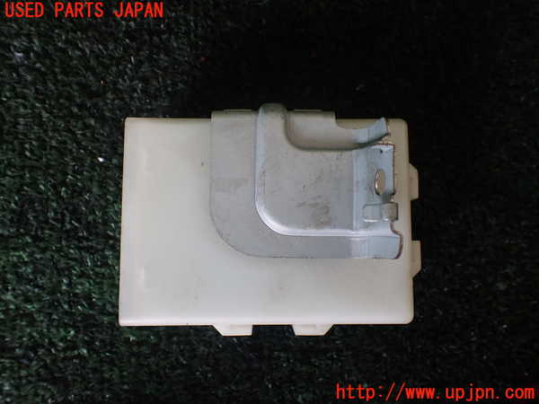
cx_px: 270
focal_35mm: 30
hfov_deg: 60.0
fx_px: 467
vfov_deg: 46.8
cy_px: 202
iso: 160
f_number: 2.3
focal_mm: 5.4
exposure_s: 1/125
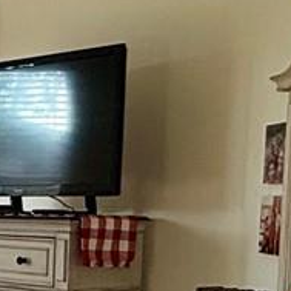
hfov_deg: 14.3
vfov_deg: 16.3
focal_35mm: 105
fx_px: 999
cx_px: -262
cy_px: 289
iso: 200
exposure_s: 1/99
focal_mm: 2.22
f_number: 2.2
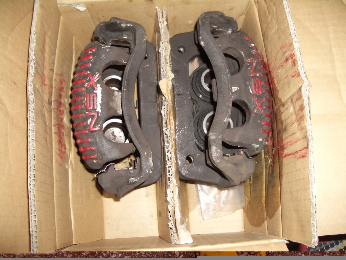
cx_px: 173
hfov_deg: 52.6
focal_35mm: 35
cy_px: 130
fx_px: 350
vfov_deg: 40.7
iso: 200
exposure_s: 1/60
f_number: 2.6
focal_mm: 5.8
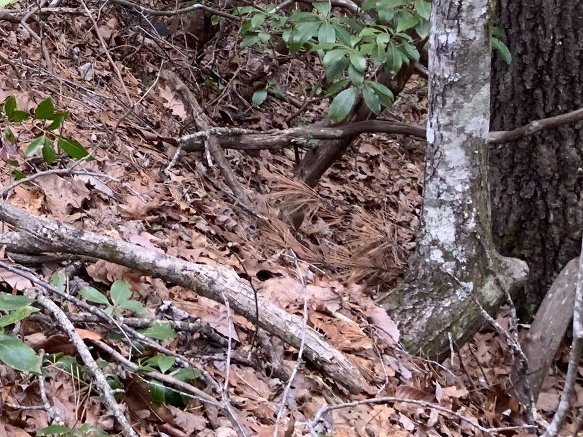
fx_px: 1634
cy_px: -202
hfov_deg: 17.6
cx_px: -353
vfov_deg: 14.3
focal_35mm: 97
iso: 40
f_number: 1.8
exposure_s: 1/122
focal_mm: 3
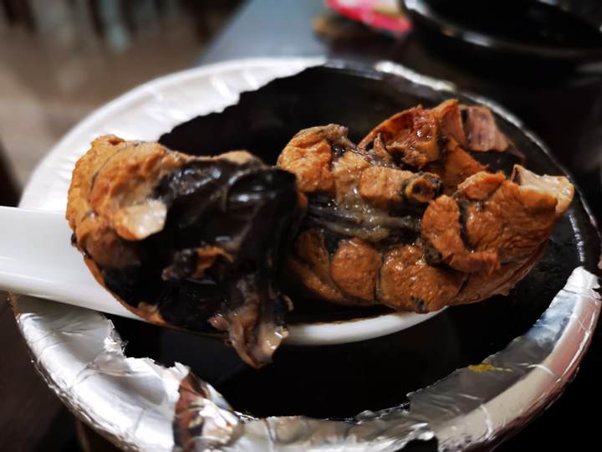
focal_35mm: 27
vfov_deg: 51.4
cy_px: 226
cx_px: 301
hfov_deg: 65.3
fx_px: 470
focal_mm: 3.95
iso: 500
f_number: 4
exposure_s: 1/50
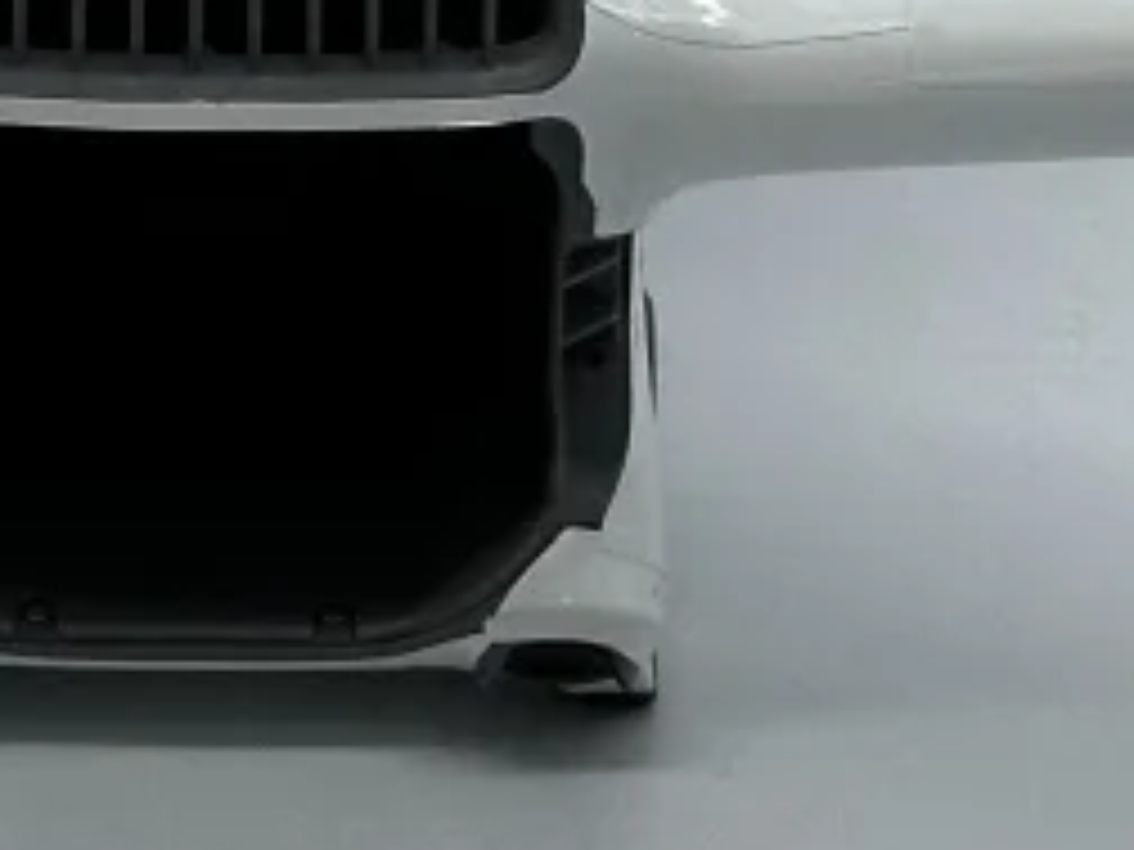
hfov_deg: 7.2
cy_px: -324
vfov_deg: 5.4
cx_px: 288
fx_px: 8976
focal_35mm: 274
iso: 64
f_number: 1.78
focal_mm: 6.86
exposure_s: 1/421
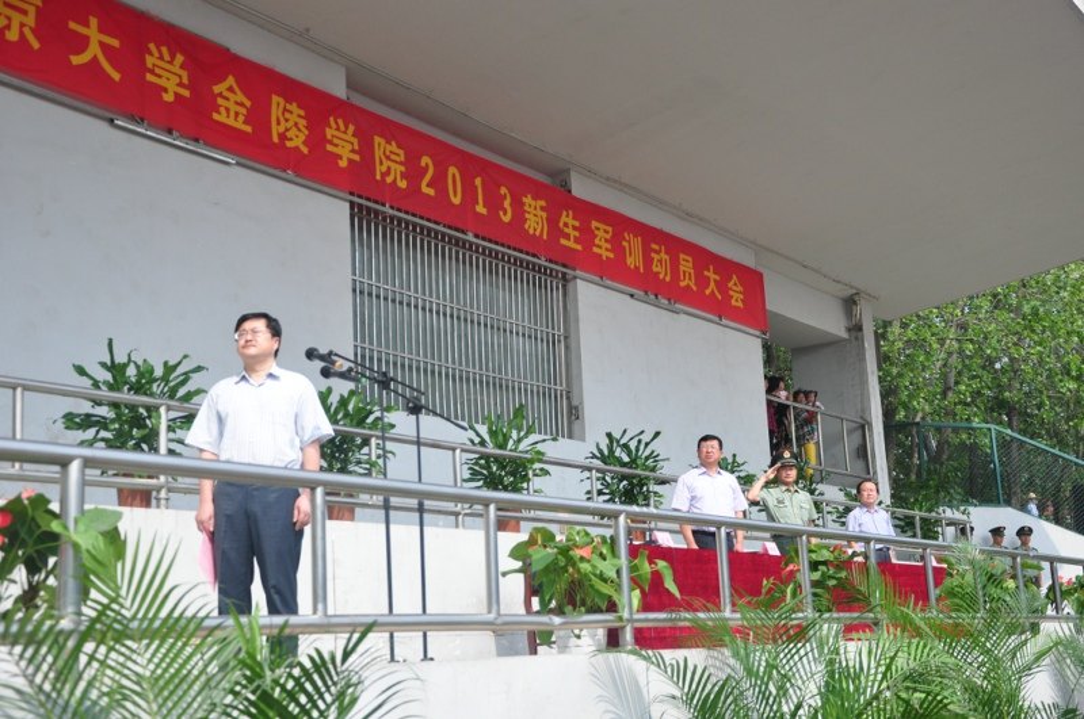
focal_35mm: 51
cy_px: 360
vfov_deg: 26.4
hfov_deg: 38.9
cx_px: 542
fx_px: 1533
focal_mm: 34
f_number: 4.5
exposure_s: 1/2000
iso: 500
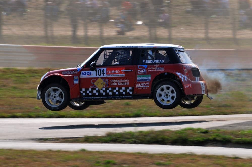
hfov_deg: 4.6
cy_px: 84
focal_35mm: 450
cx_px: 126
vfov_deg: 3.0
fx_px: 3146
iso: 200
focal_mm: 300
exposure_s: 1/320
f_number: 9
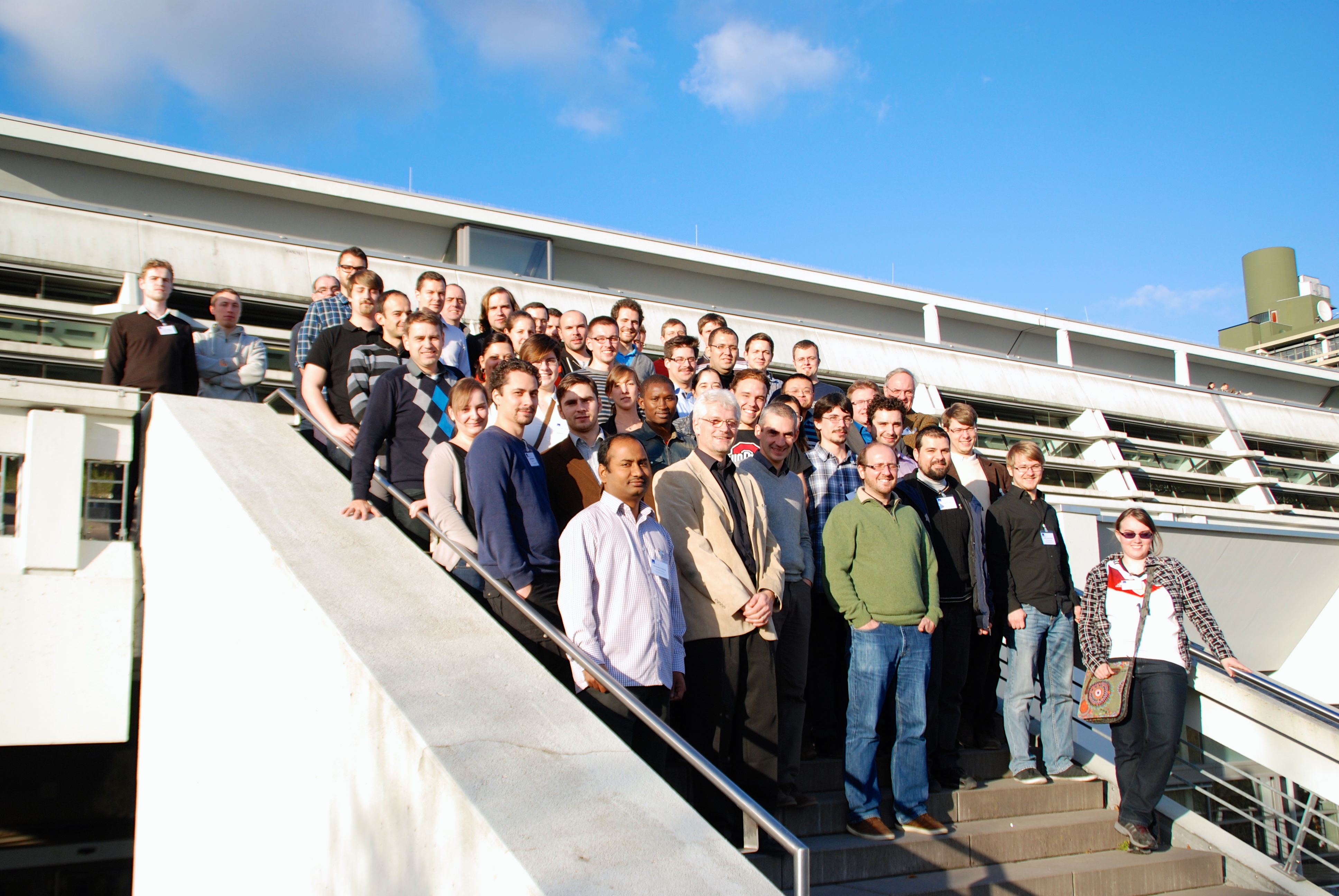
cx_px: 670
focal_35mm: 38
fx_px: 1396
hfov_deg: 51.2
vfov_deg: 35.6
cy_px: 448
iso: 200
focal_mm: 25
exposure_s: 1/640
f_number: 6.3
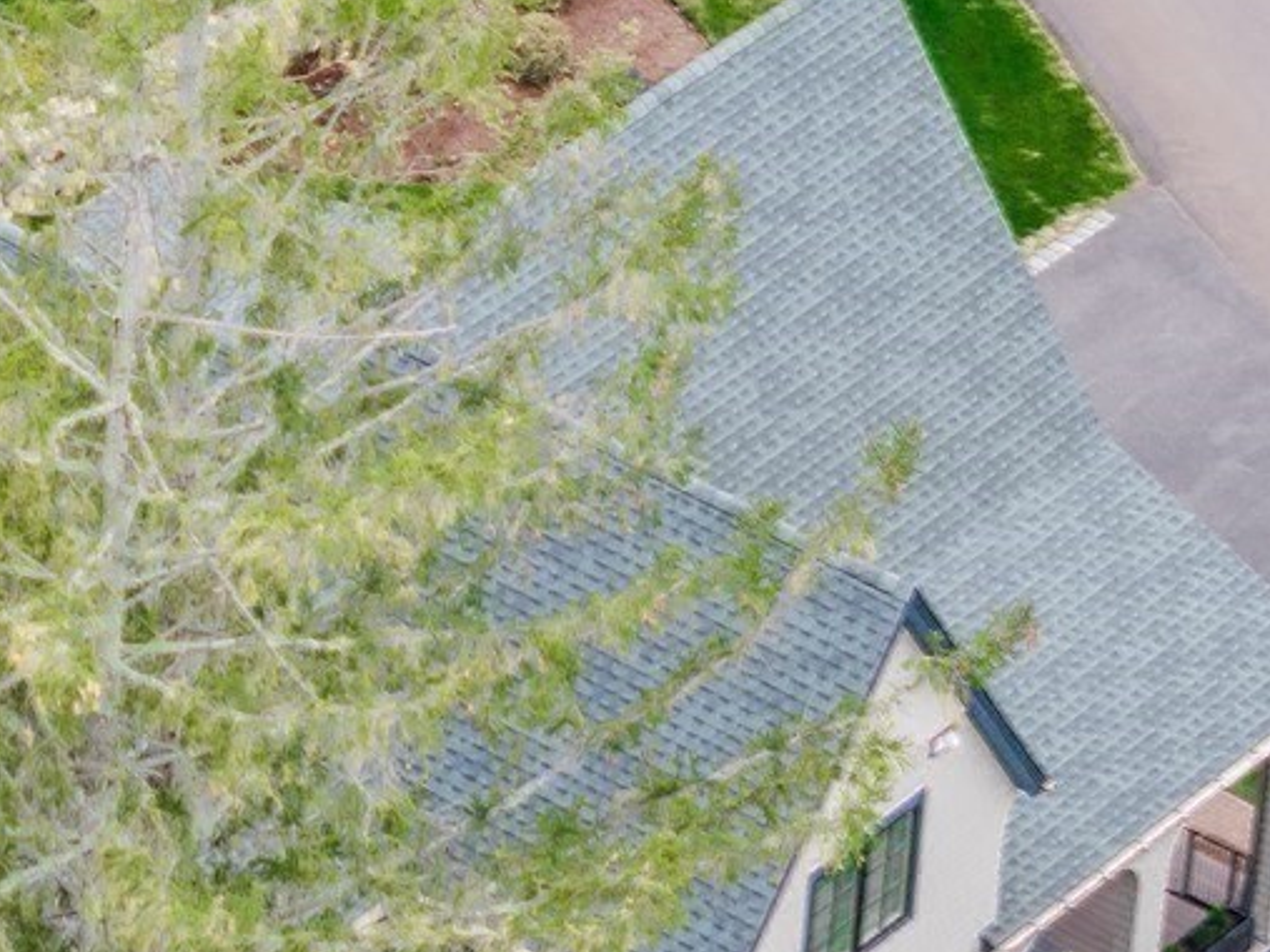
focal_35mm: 283
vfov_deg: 5.2
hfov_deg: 6.9
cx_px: -649
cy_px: -468
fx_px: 10380
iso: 100
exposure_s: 1/120
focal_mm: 19.35
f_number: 2.8
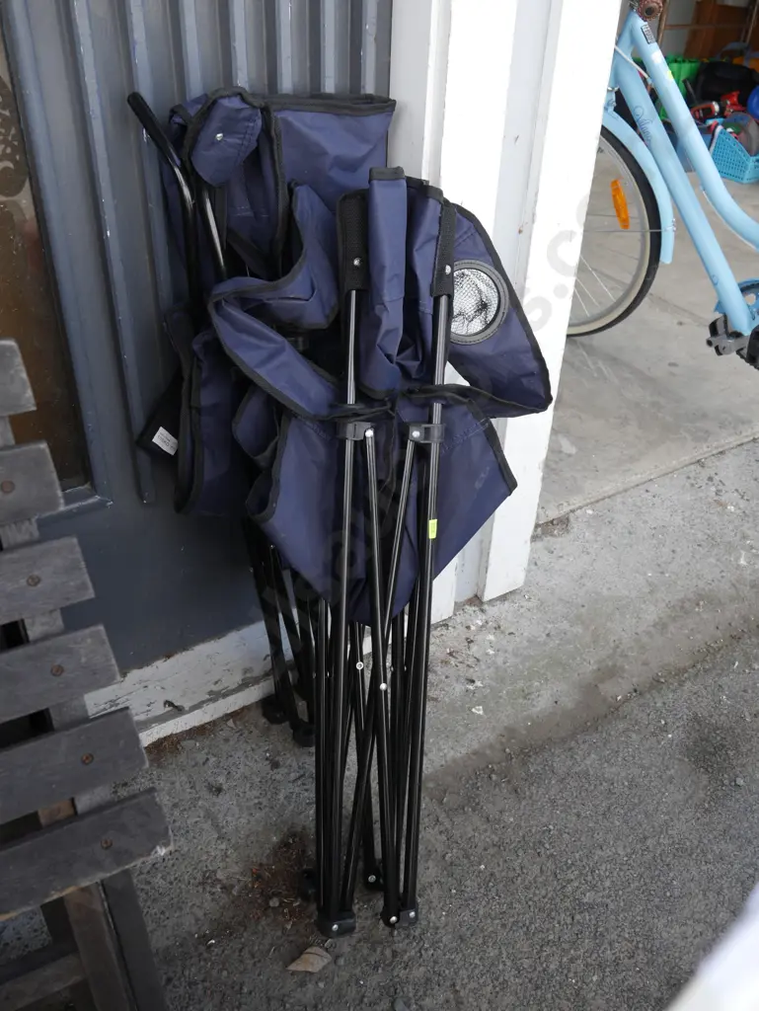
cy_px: 506
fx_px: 818
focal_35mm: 28
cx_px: 380
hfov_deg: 49.8
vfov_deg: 63.4
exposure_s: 1/200
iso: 200
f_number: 4.5
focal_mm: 14
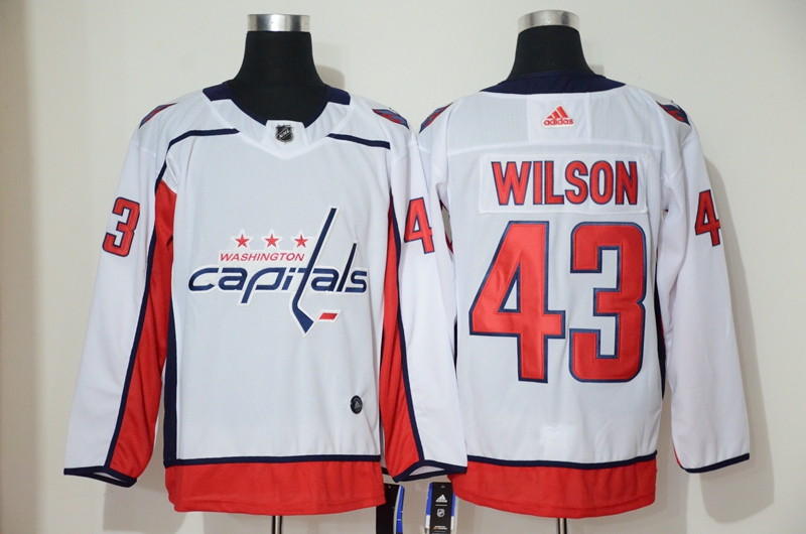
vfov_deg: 15.1
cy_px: 267
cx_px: 403
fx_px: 2011
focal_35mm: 90
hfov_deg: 22.7
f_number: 5
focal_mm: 60
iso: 4000
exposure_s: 1/15
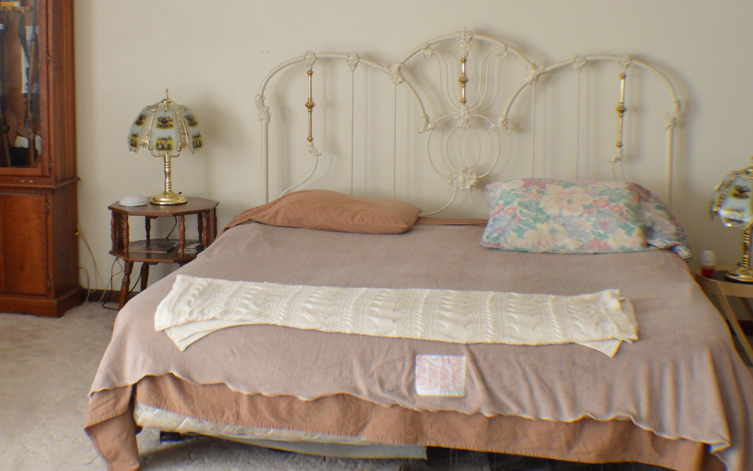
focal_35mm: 64
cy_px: 145
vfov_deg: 20.2
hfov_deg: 31.9
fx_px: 1313
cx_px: 311
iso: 800
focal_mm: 26
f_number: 4.2
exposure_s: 1/60
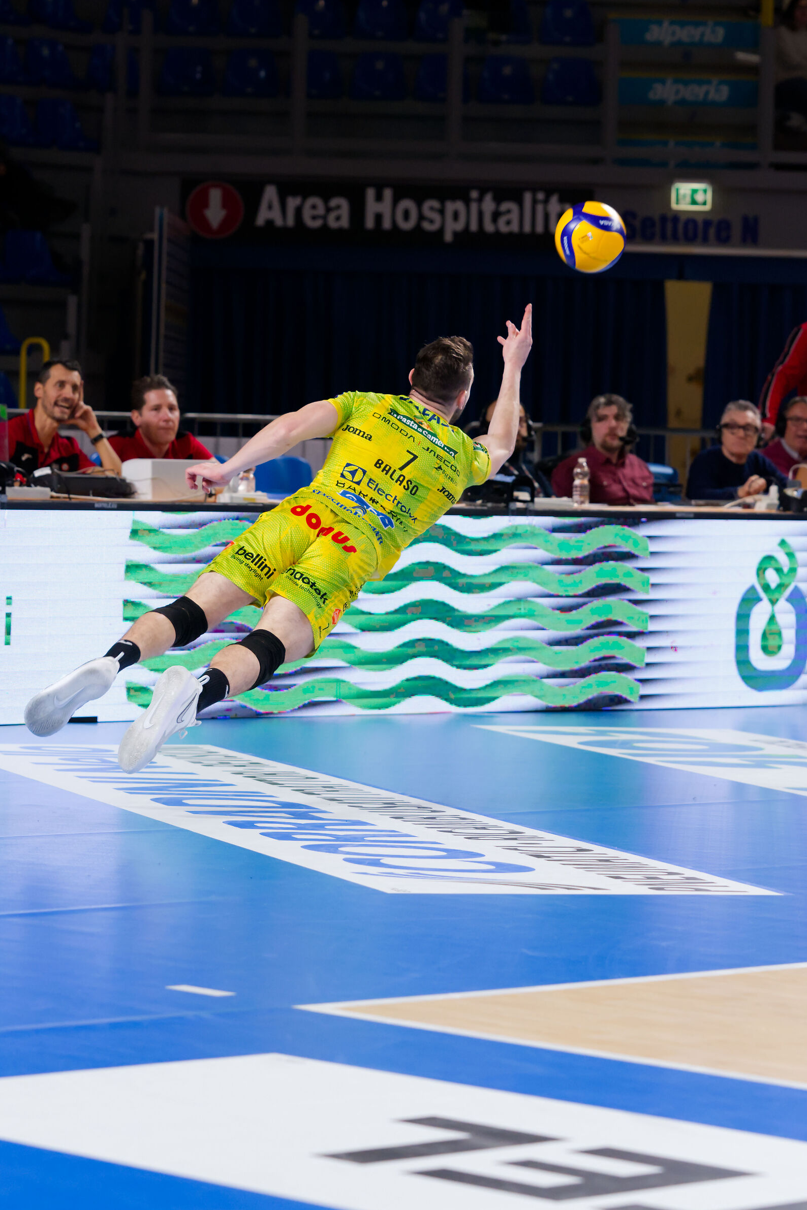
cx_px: 406
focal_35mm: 144
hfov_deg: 9.6
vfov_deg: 14.3
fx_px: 4825
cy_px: 603
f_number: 3.5
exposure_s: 1/1600
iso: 5600
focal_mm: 95
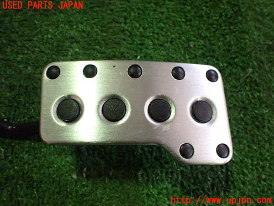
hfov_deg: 60.0
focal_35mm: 30
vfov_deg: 46.8
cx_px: 137
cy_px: 103
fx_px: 237
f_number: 2.3
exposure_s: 1/125
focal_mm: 5.4
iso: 640
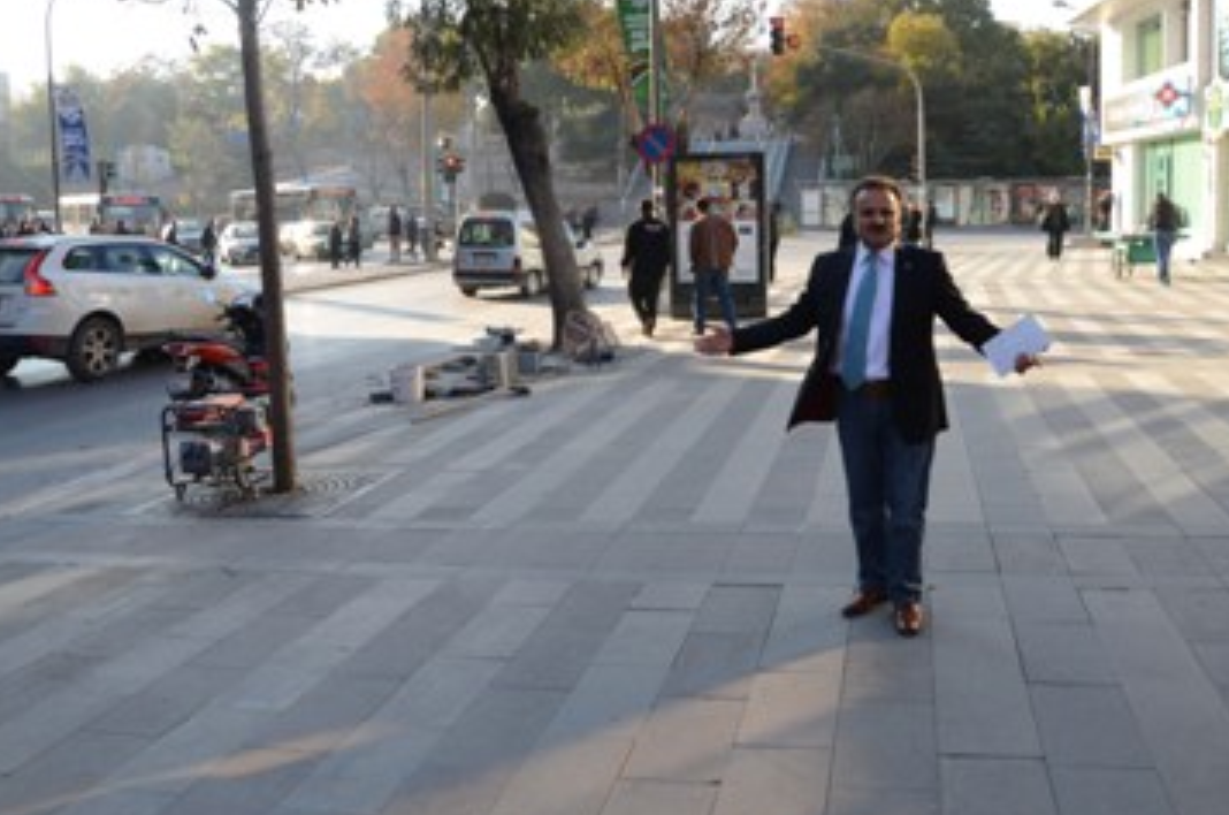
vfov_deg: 38.6
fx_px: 1159
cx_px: 632
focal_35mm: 34
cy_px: 323
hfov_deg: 55.9
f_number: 9
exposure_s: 1/250
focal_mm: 18
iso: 400
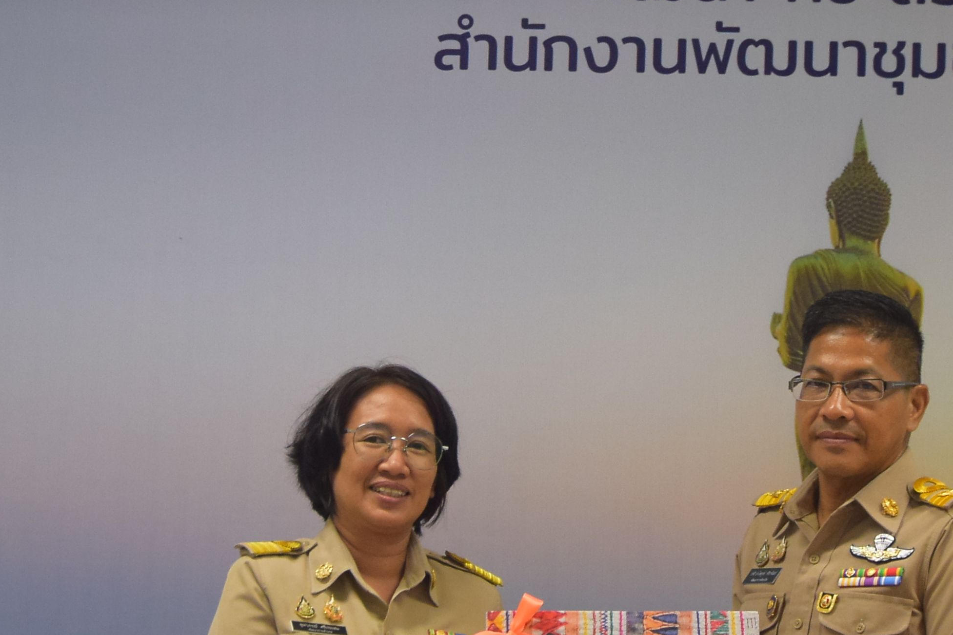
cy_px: 159
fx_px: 3838
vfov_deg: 9.4
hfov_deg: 14.1
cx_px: 578
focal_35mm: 145
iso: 1000
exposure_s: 1/80
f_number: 4.8
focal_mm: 42
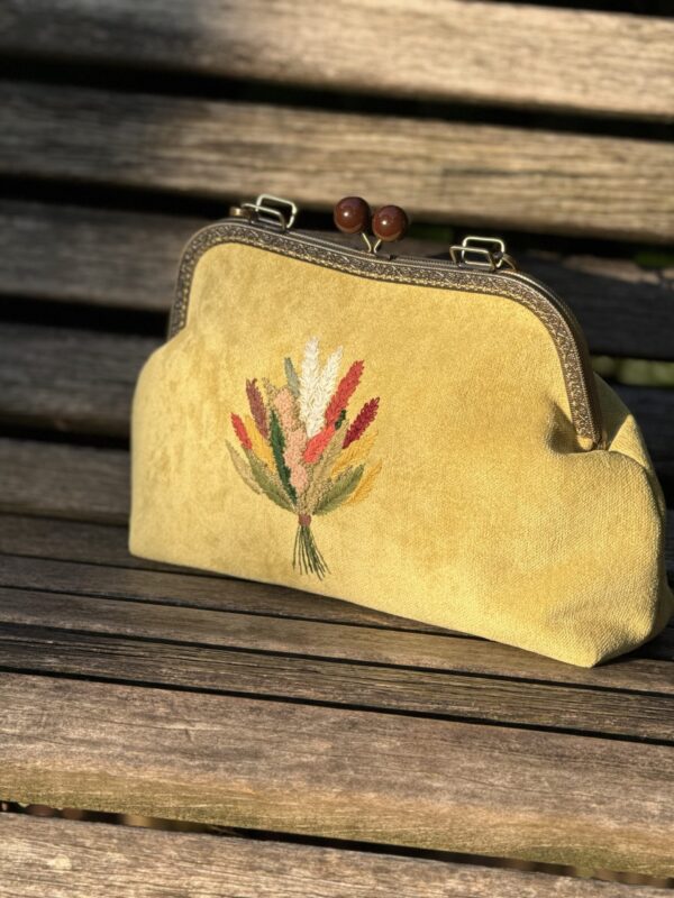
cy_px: 449
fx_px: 3115
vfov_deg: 16.4
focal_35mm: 120
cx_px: 337
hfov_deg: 12.3
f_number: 2.8
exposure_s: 1/480
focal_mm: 15.66
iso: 50
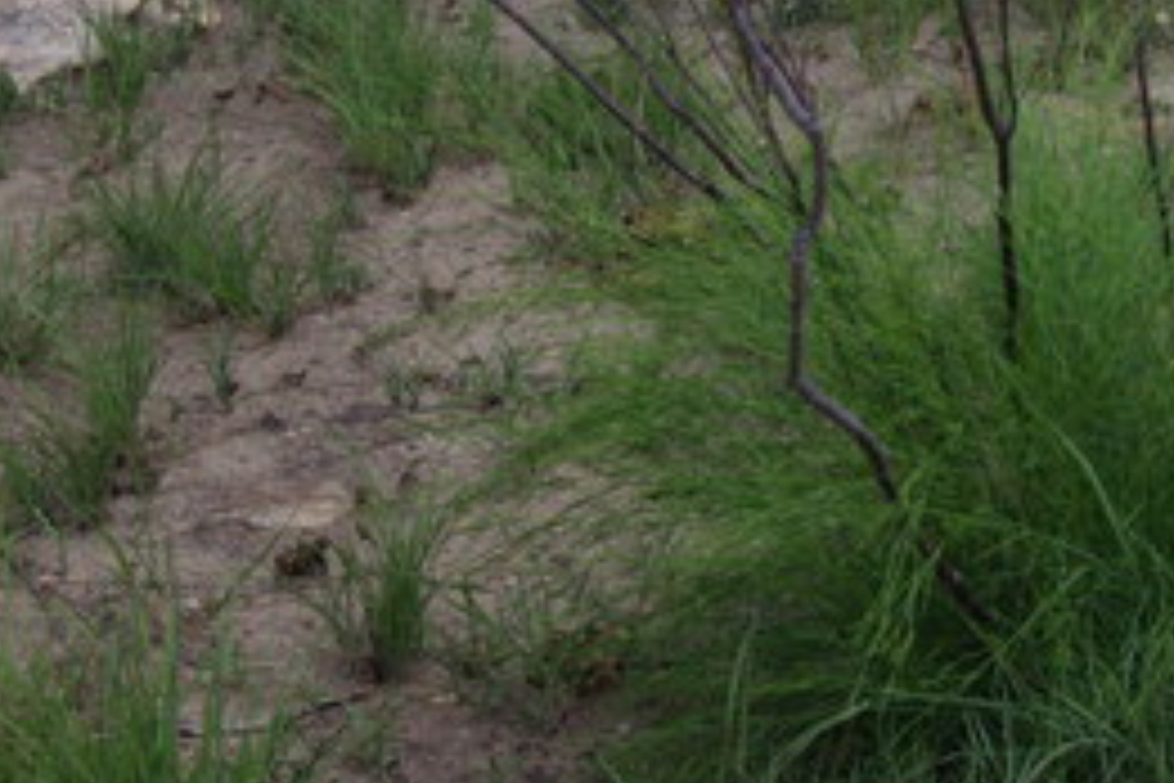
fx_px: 3953
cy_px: -83
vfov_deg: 11.1
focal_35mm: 121
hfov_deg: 16.7
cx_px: 1066
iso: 100
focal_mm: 33
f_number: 6.7
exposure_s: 1/125
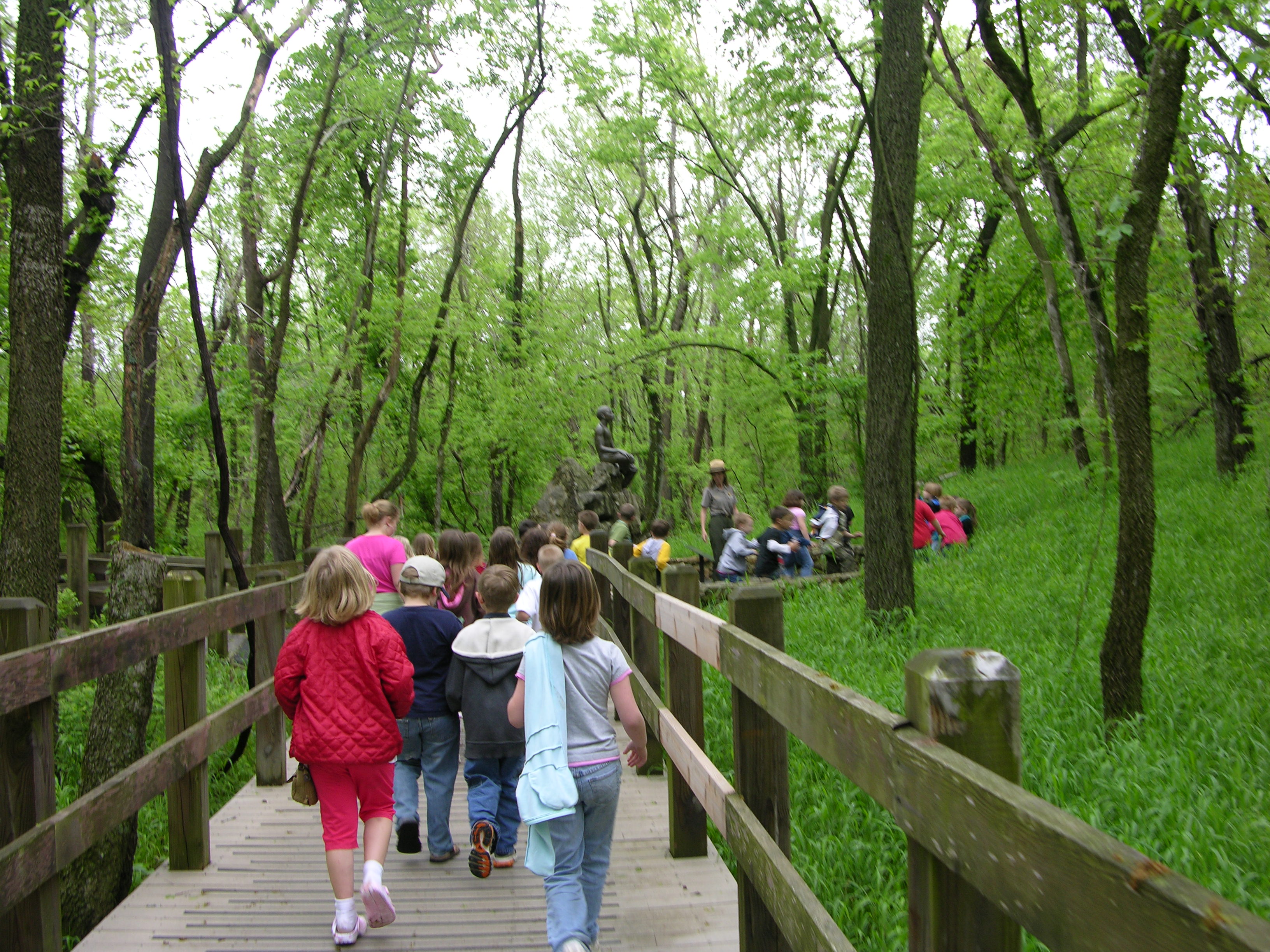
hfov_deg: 52.6
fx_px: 1284
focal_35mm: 35
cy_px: 476
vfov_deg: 40.7
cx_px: 635
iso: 50
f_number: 3.5
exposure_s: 1/65.1
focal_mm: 8.9
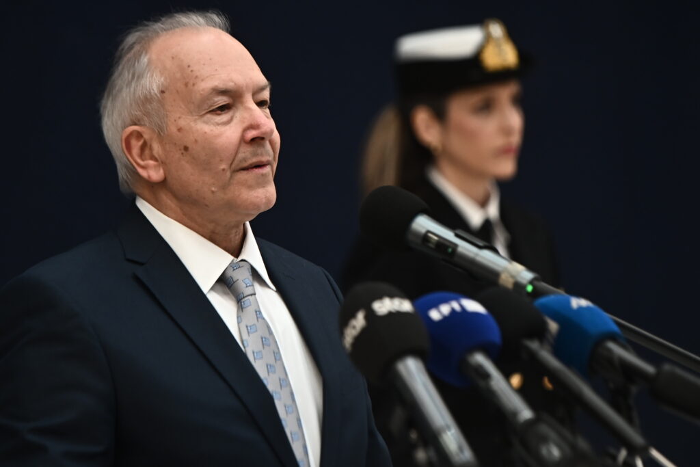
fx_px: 5386
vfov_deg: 5.0
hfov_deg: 7.4
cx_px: 350
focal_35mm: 277
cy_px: 234
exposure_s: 1/500
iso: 1000
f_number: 2.8
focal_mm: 185
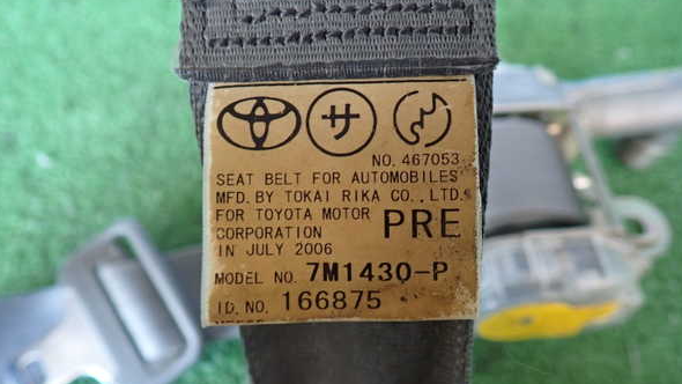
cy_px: 179
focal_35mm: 31
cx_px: 340
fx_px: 561
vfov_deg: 37.8
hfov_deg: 62.6
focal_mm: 5.05
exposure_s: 1/30
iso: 320
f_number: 2.2
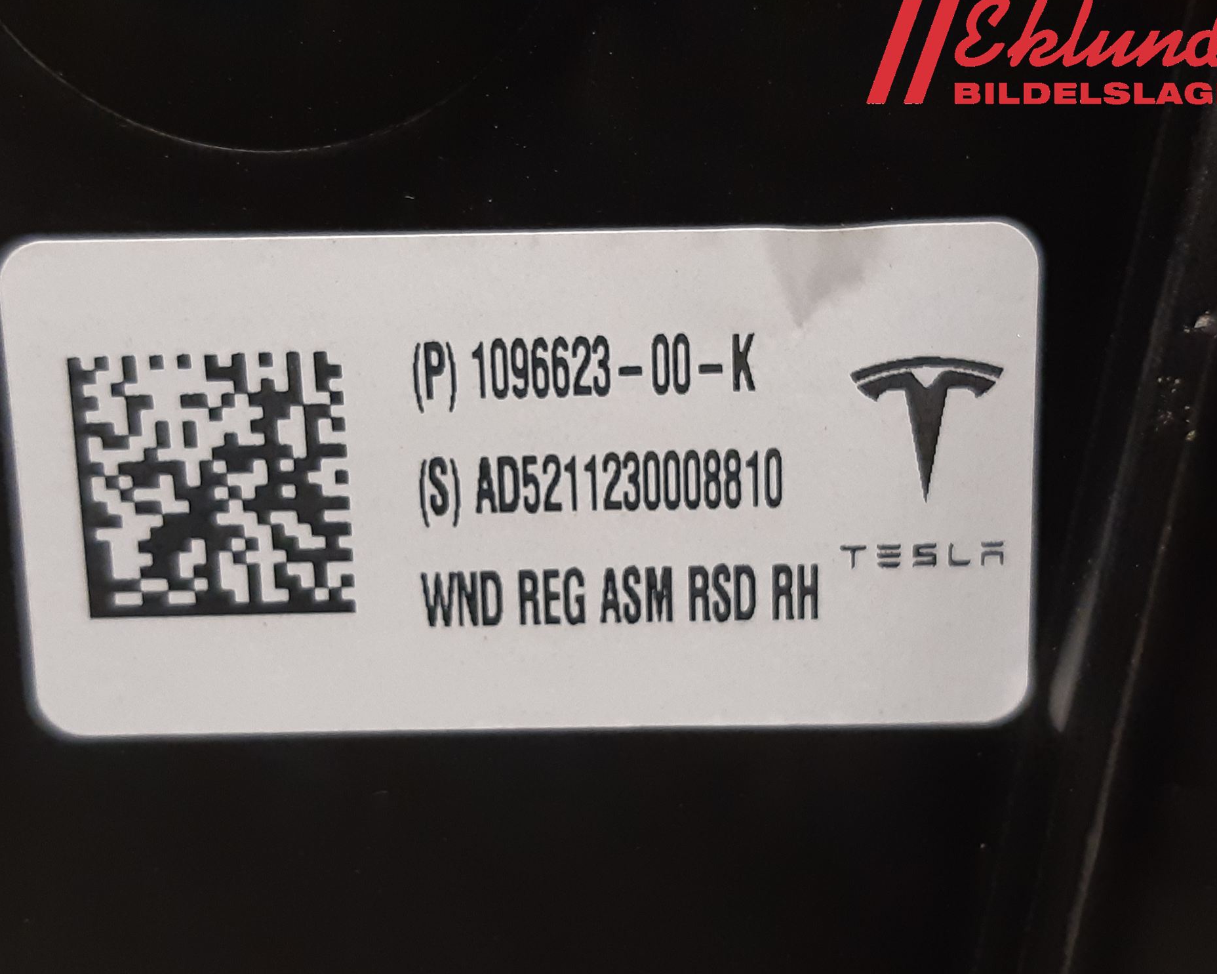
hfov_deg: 62.2
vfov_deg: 51.5
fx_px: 1009
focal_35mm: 28
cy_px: 497
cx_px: 597
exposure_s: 1/50
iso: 160
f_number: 1.7
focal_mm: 3.93
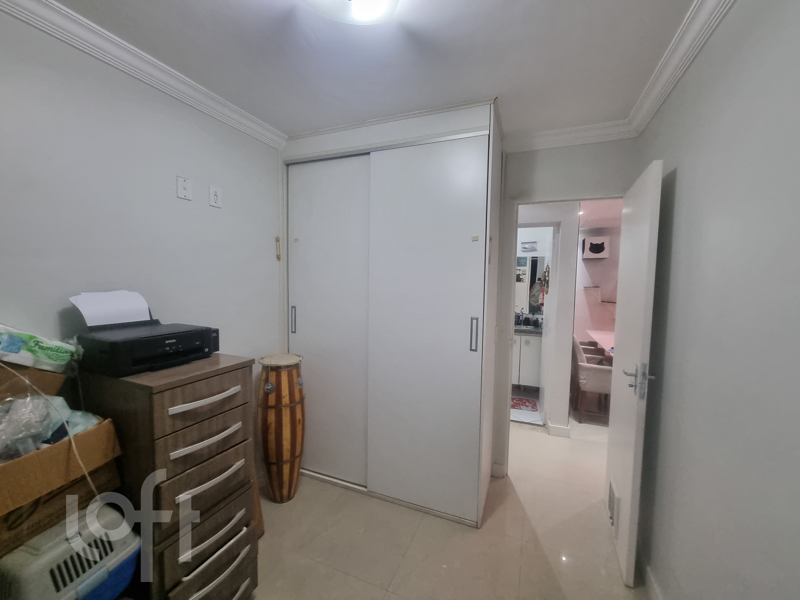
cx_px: 400
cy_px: 300
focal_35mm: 13
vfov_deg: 89.9
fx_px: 300
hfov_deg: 106.2
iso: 320
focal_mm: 2.2
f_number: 2.2
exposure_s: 1/60
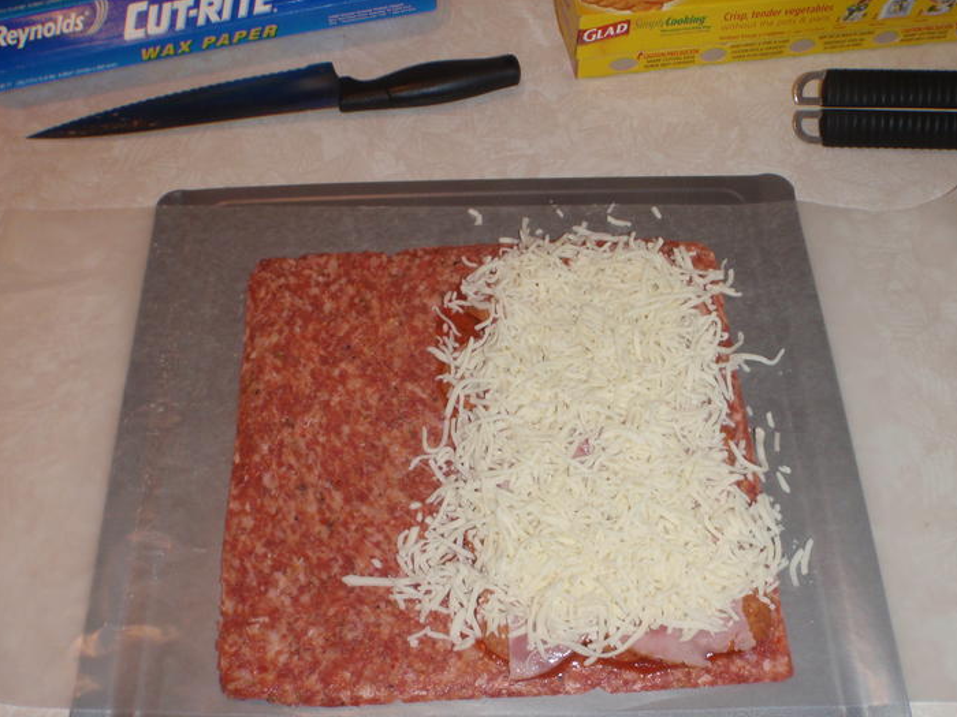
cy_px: 391
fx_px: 995
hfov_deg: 51.3
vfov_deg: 39.6
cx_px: 521
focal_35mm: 36
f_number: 3.5
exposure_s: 1/30
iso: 100
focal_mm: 5
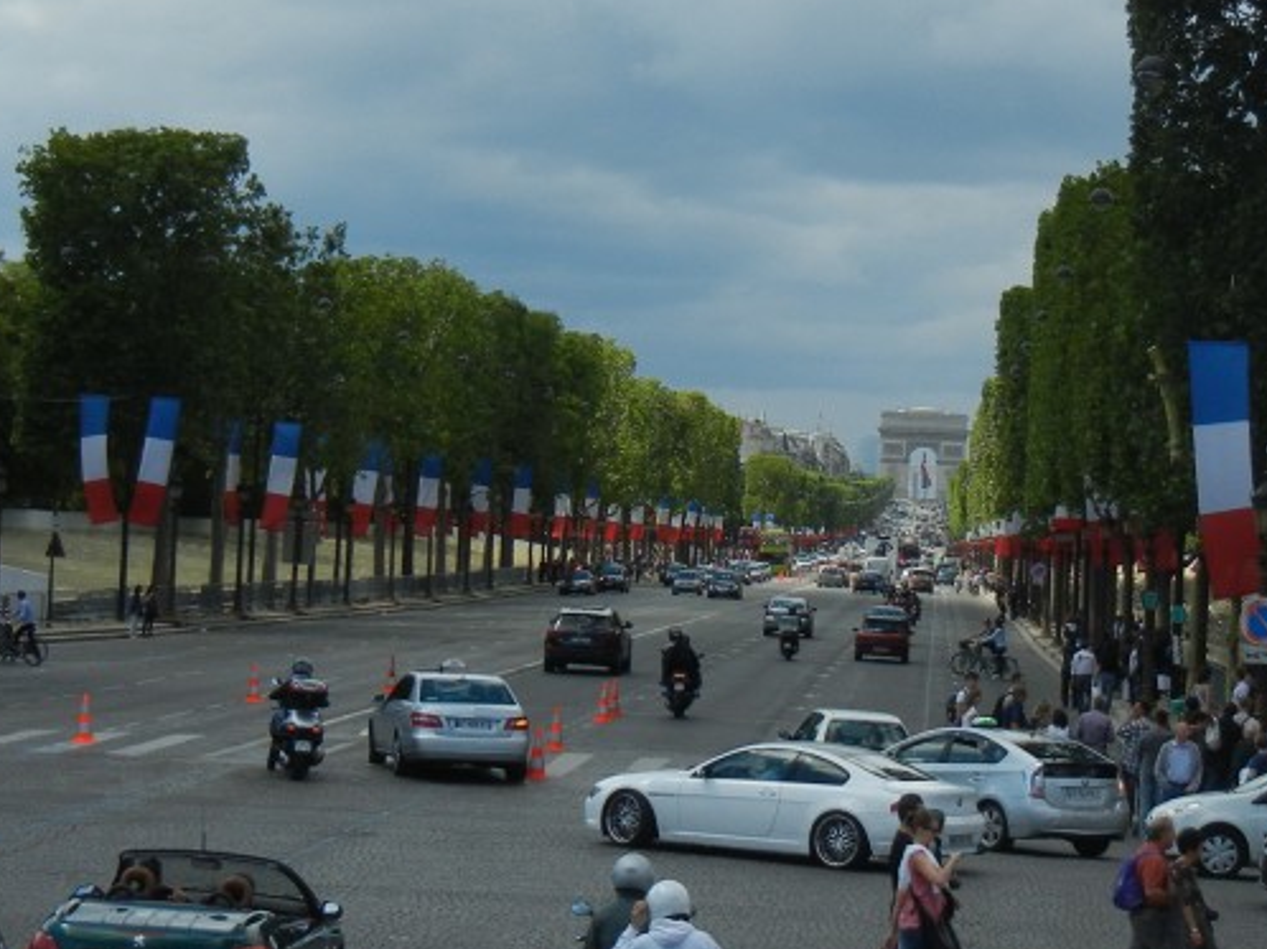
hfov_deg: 18.4
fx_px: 3914
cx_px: 735
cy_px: 377
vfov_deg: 13.8
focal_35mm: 107
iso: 160
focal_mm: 9.3
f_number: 7.8
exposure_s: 1/397
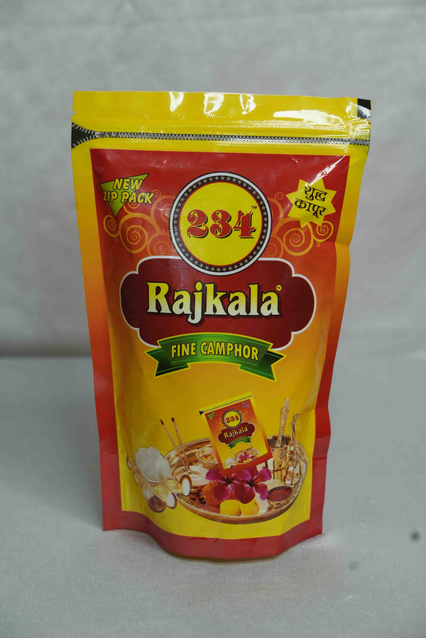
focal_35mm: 74
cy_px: 319
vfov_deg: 27.3
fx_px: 1313
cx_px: 213
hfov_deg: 18.4
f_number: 5.6
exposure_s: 1/100
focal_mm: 74
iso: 400
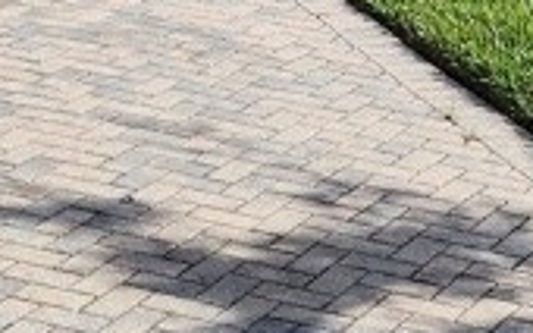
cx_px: 172
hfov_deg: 14.2
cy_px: -468
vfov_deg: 8.2
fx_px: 2134
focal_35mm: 147
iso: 12
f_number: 1.8
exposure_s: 1/1064
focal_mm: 6.4
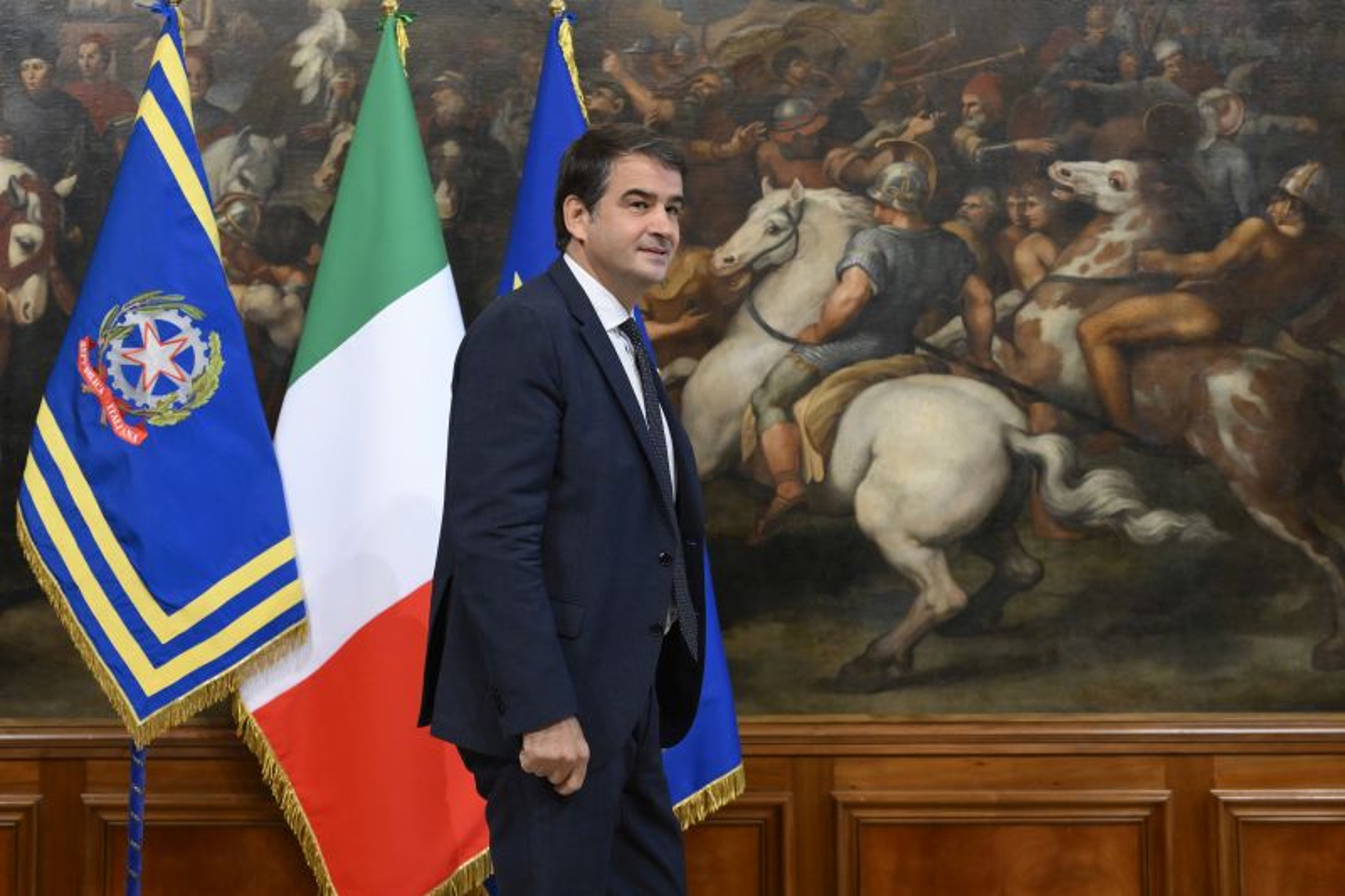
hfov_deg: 41.1
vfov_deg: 28.1
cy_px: 448
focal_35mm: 48
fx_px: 1793
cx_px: 672
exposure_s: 1/500
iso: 3200
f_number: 4
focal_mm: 48
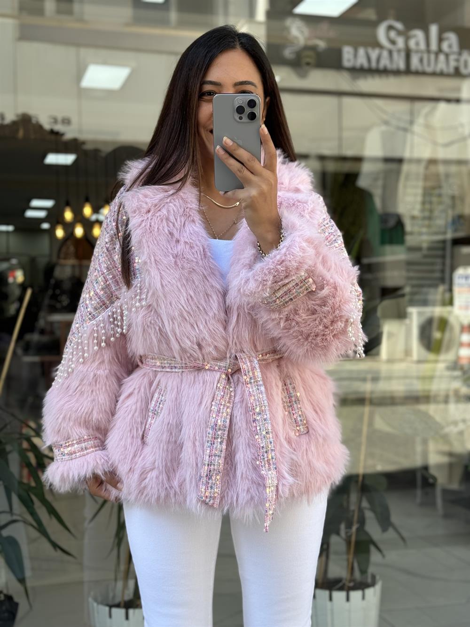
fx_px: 869
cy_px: 314
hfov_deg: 30.3
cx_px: 235
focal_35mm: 48
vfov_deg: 39.7
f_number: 1.78
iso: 64
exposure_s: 1/379
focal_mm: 6.76
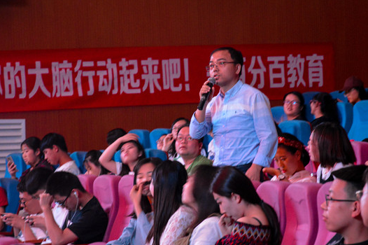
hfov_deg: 10.7
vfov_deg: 7.2
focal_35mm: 192
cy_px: 120
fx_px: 1957
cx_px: 192
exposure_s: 1/6
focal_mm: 105
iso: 3200
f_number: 5.6
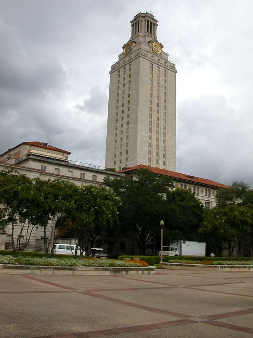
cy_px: 169
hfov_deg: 38.7
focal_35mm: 37
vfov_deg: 50.1
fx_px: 361
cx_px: 126
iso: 100
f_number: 4.5
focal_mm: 5.6
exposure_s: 1/449
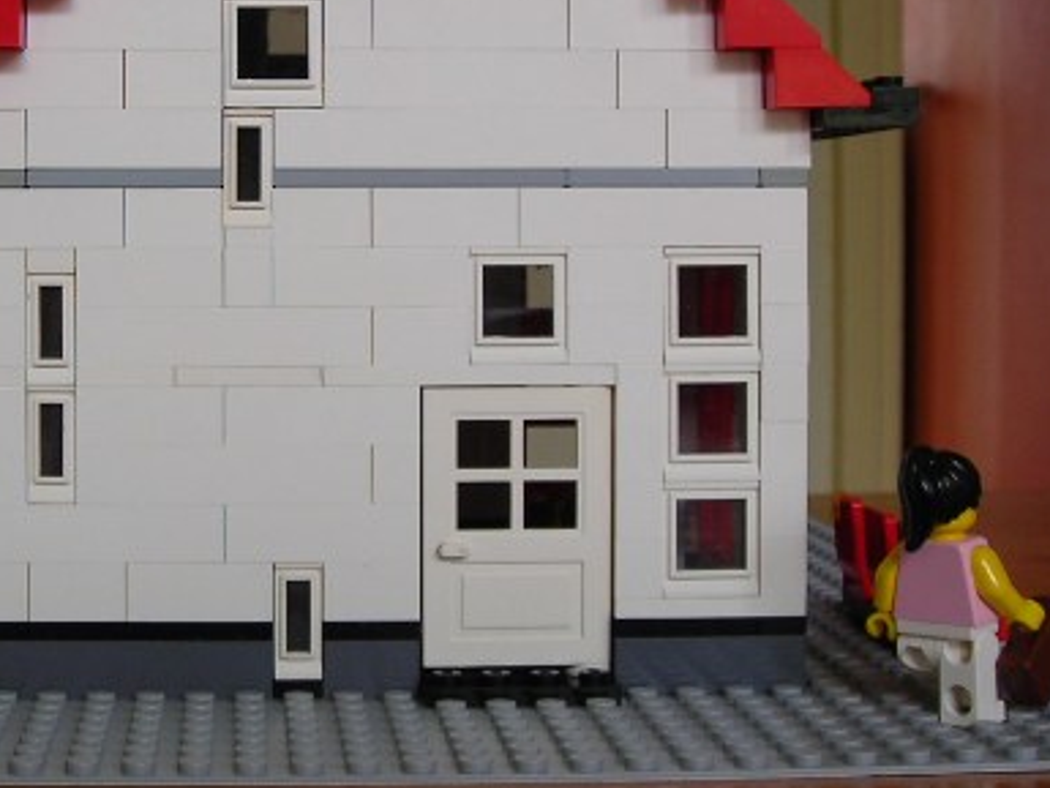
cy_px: 229
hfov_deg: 24.4
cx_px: 254
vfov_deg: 18.6
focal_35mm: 79
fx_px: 2397
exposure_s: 1/16.8
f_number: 3.2
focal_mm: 6.3
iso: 50
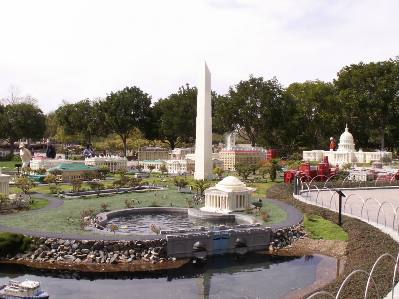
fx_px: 403
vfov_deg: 40.7
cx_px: 200
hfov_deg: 52.6
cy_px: 150
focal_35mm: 35
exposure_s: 1/200
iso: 50
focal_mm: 5.86
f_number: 7.1
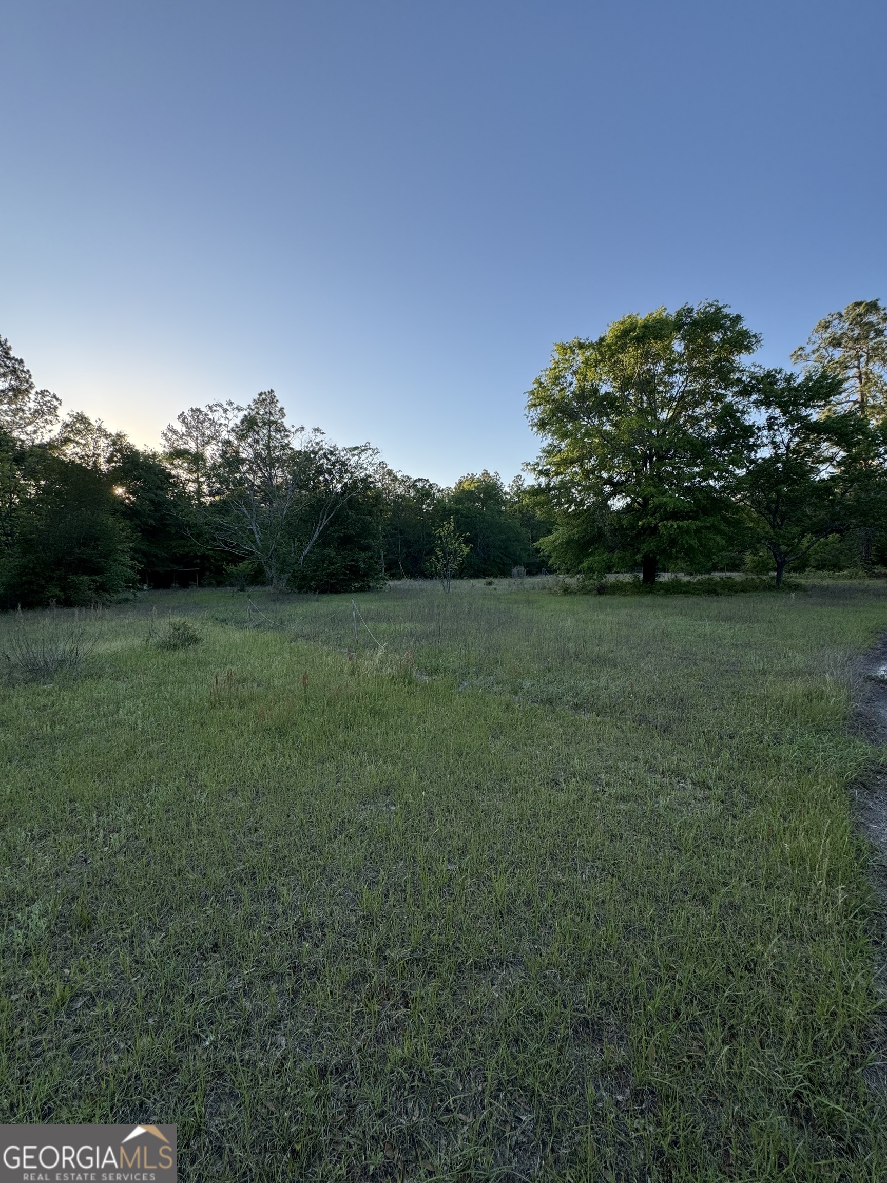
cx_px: 444
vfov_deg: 102.1
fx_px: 478
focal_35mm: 14
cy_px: 592
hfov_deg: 85.7
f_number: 2.2
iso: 40
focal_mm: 2.22
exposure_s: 1/485
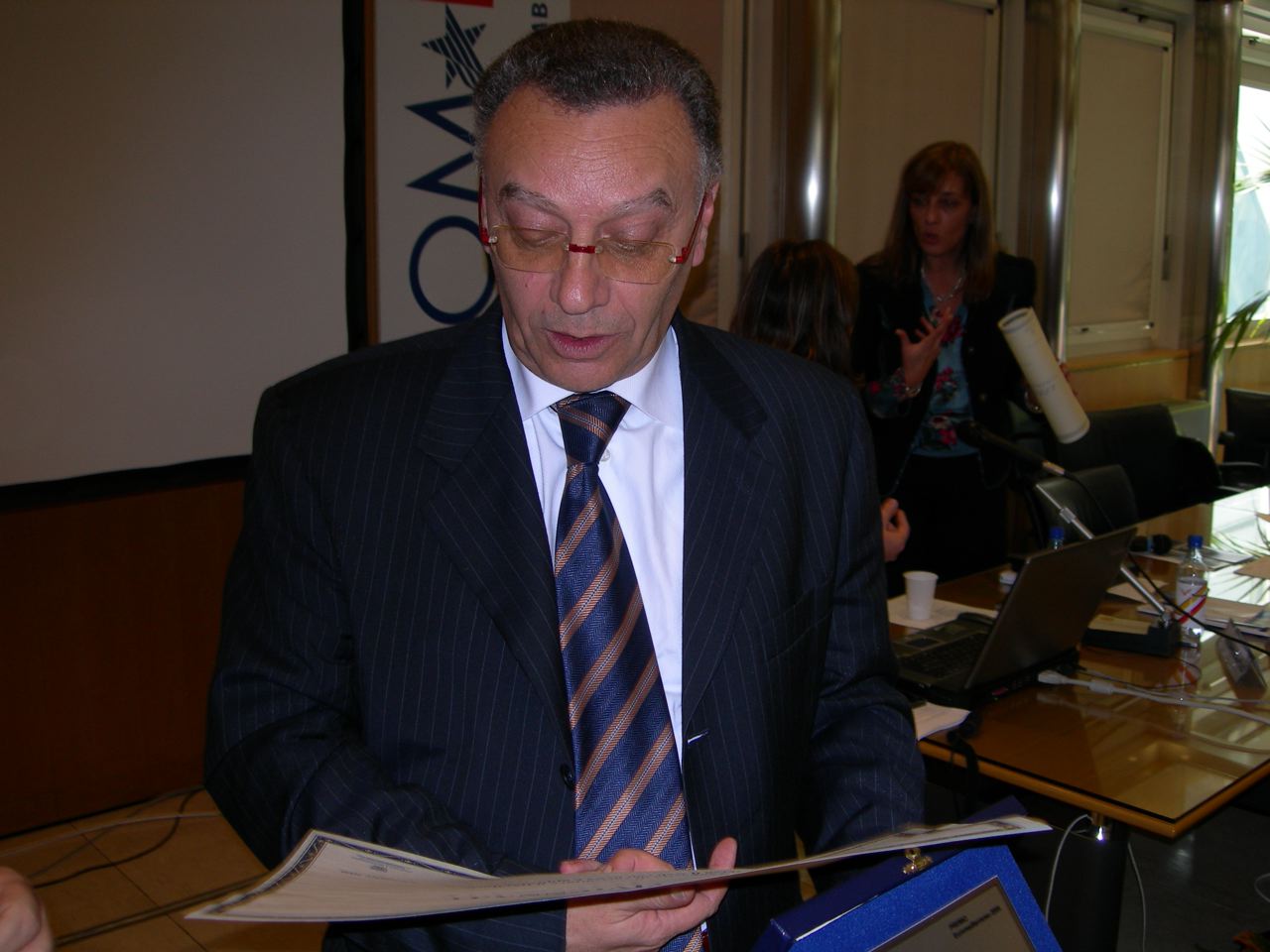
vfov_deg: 37.7
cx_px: 635
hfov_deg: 49.0
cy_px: 476
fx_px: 1394
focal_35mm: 38
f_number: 2.8
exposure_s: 1/60.1
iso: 54
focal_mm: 7.8
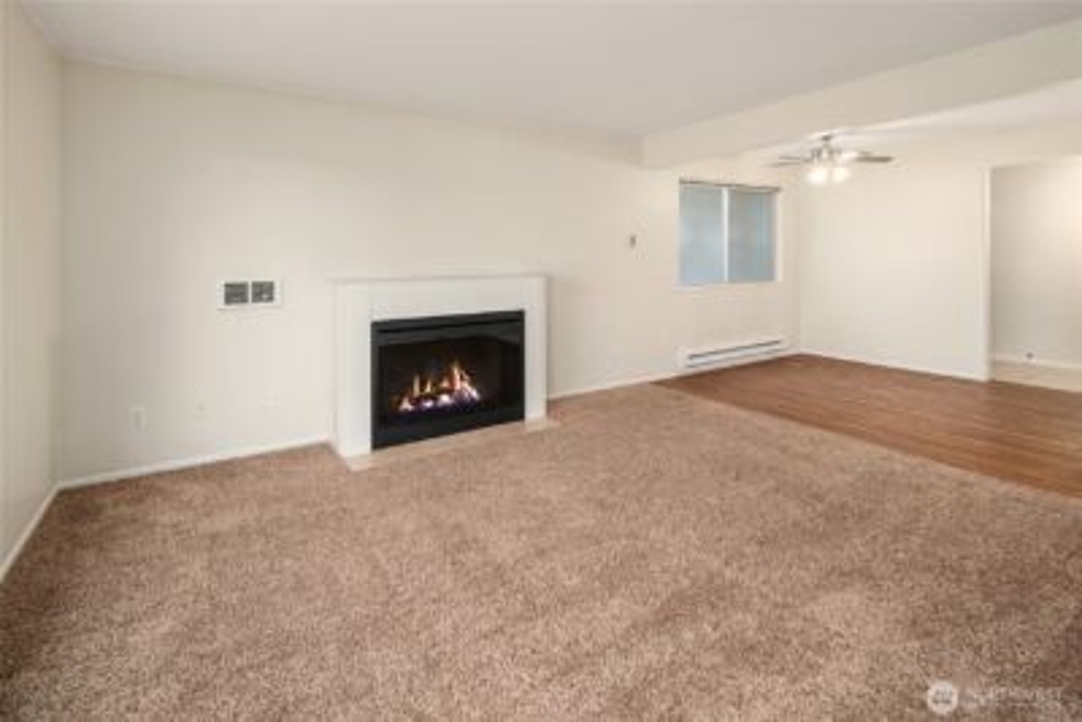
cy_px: 361
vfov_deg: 70.5
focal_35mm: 17
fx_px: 511
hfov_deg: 93.3
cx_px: 541
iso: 200
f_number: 8
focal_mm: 17
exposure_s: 1.6
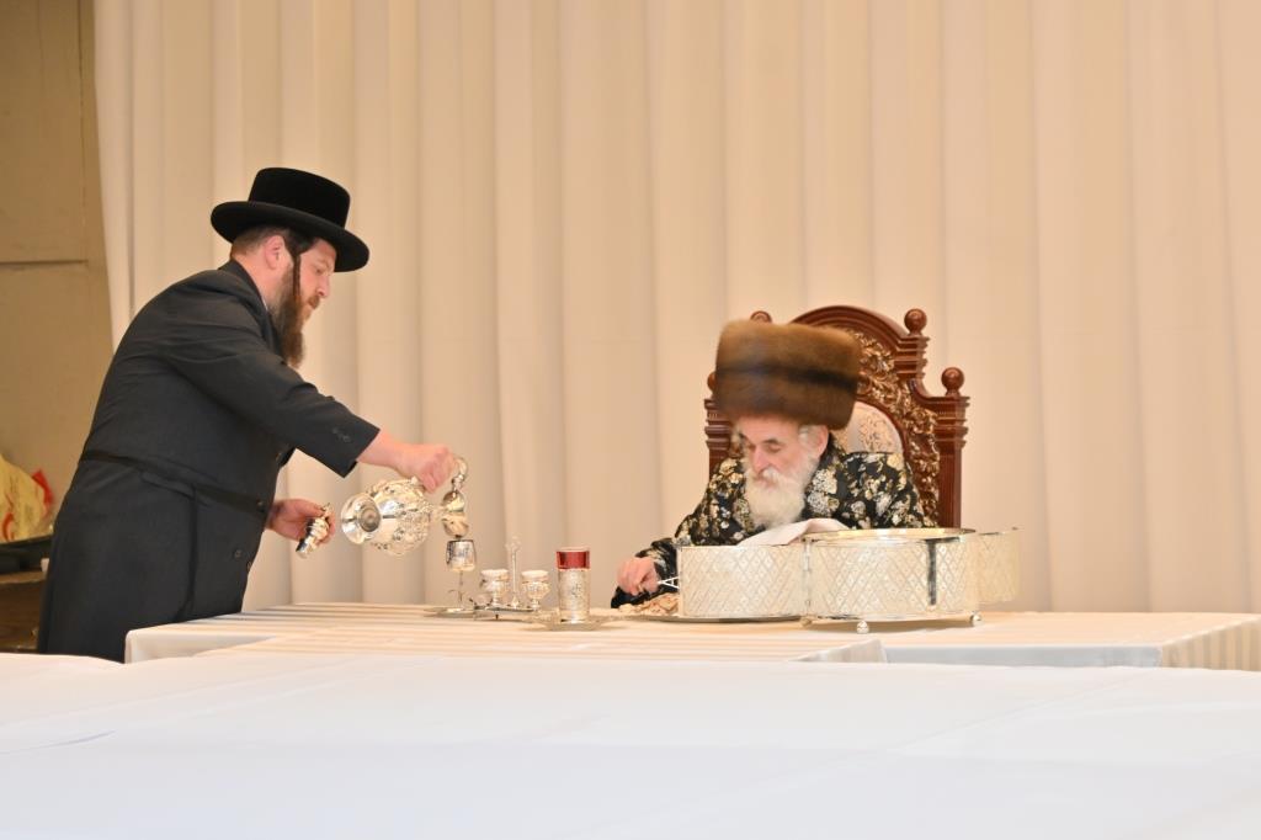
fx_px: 4097
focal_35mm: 117
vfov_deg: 11.7
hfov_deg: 17.5
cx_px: 630
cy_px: 420
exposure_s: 1/160
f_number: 4
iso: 500
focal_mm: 78
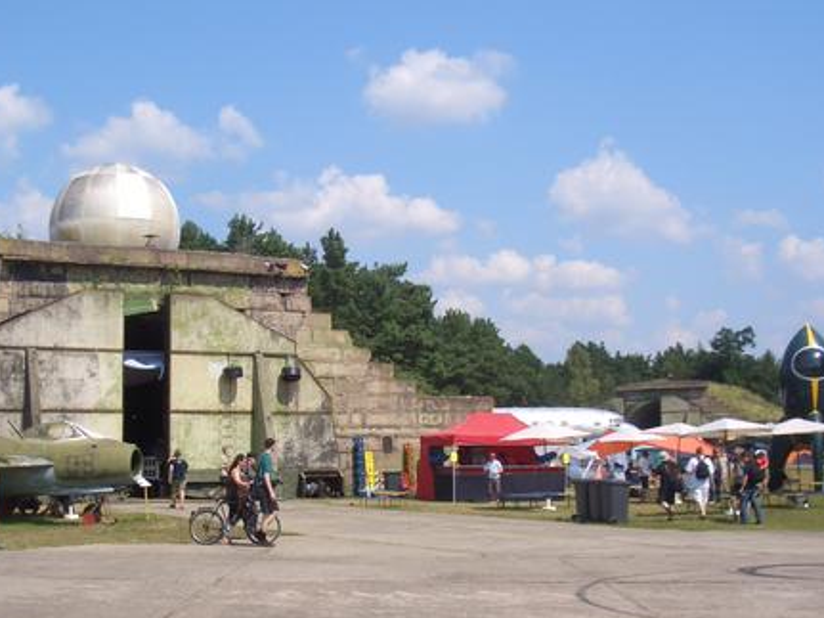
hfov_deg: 36.5
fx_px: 1237
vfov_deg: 28.0
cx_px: 283
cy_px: 331
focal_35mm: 52
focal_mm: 5.8
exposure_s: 1/500
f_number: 4.3
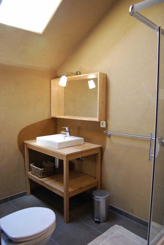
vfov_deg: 67.3
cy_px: 122
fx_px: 184
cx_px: 82
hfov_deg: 48.0
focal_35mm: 27
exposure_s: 1/30
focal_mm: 18
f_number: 3.5
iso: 500
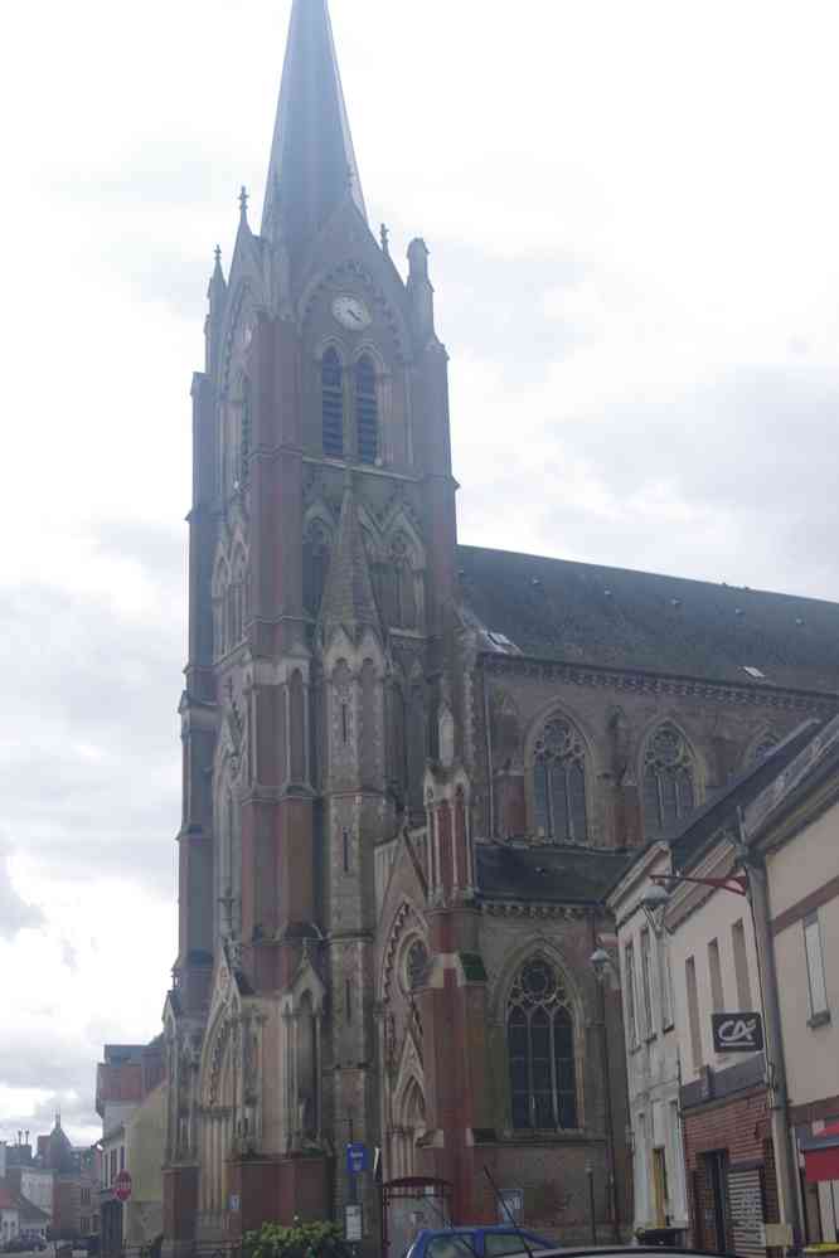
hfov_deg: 27.3
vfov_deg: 40.0
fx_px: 1730
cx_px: 420
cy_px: 629
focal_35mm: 50
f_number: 8
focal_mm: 33
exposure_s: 1/60
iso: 200
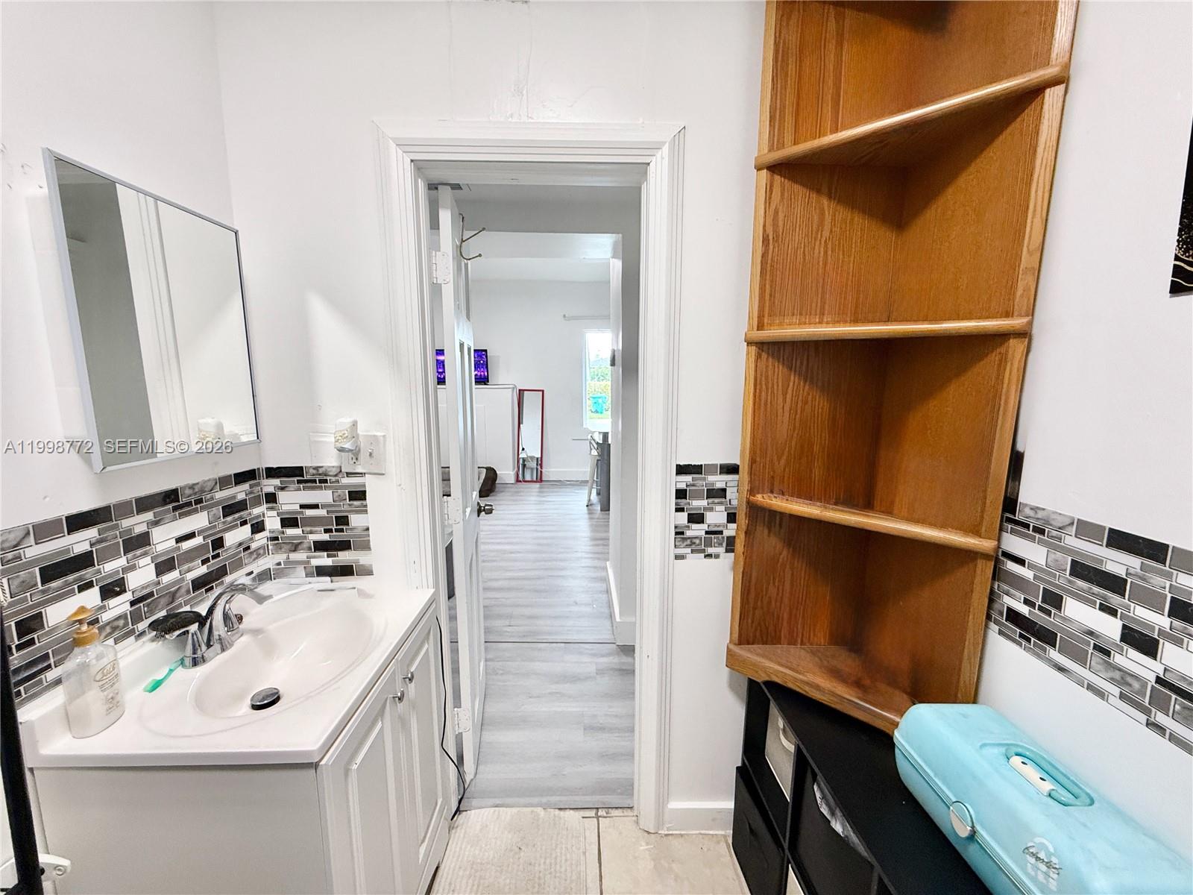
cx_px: 596
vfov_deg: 85.7
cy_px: 448
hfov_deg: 102.1
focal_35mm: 14
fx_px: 482
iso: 250
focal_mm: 2.22
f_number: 2.2
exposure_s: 1/120
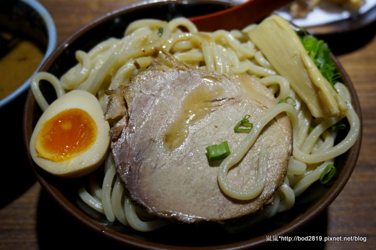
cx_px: 188
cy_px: 125
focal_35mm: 38
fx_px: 391
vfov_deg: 35.4
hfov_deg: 51.3
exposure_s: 1/60
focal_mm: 25
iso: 1250
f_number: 4.5
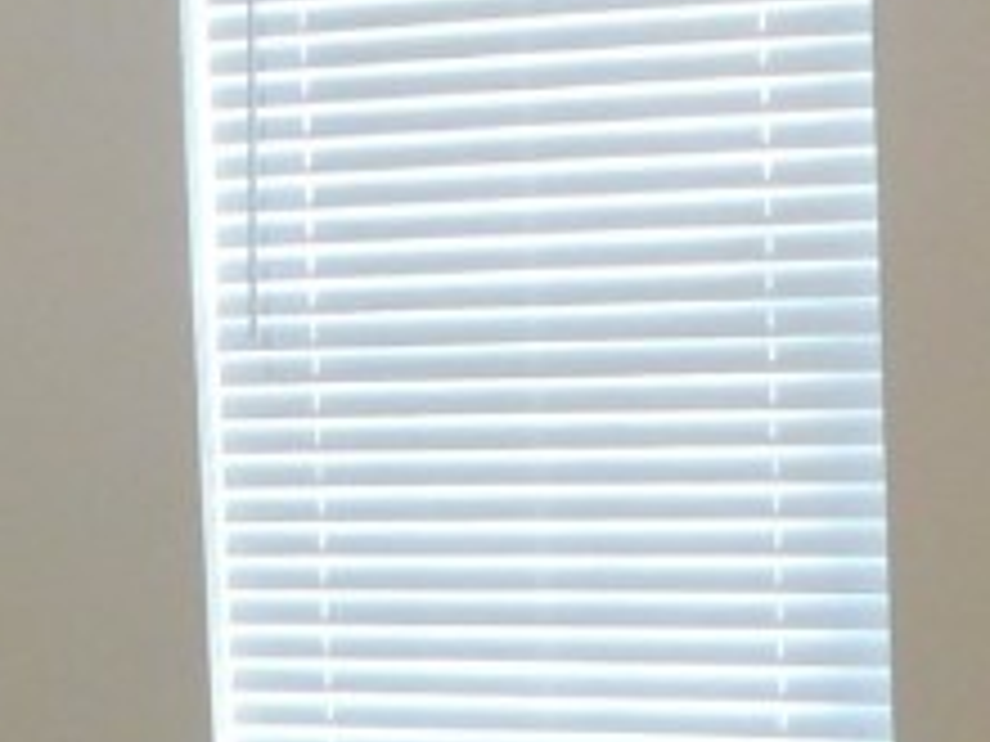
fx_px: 3060
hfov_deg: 18.0
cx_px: 68
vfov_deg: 13.8
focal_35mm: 107
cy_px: 360
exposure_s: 1/30
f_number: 3
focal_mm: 4
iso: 400
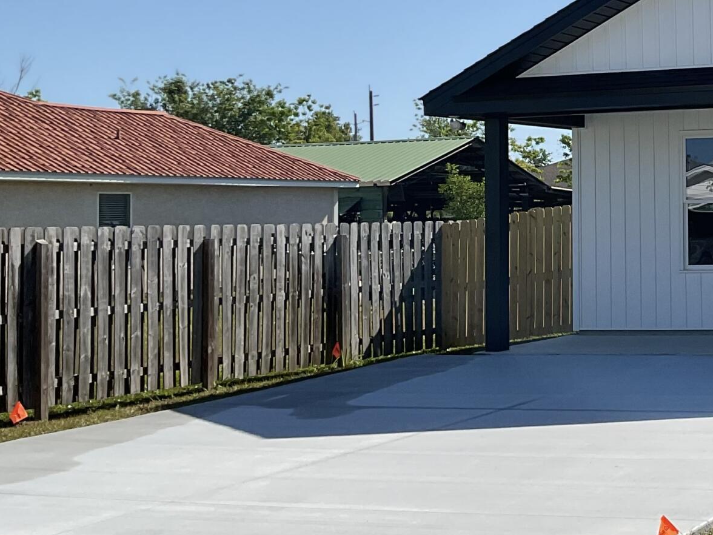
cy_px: 129
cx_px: 860
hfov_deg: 23.9
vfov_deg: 19.7
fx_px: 1524
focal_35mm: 74
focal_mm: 3
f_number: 1.8
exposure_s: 1/2801
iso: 16
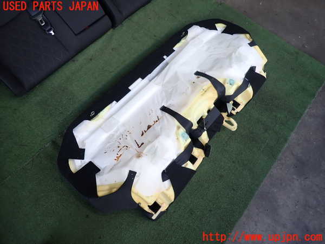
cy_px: 122
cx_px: 162
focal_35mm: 25
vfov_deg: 54.9
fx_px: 235
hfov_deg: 69.4
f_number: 2
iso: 100
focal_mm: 4.5
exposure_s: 1/125
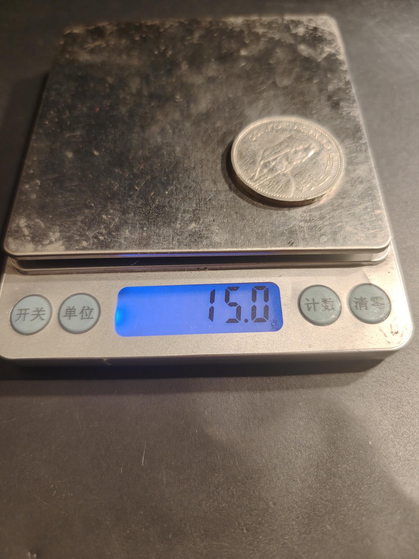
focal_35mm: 23
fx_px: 371
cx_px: 210
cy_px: 280
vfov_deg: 73.9
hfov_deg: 58.9
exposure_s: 1/200
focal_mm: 6.06
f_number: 1.6
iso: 250
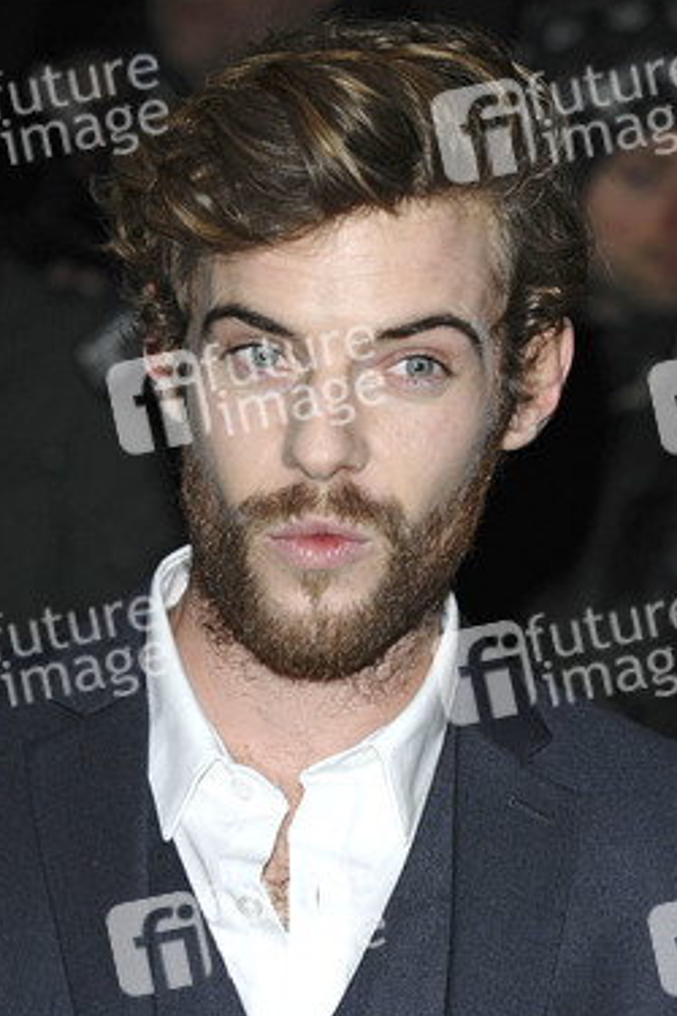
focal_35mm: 160
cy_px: 526
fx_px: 4513
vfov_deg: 12.8
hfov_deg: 8.6
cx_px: 326
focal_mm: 100
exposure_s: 1/200
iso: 320
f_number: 5
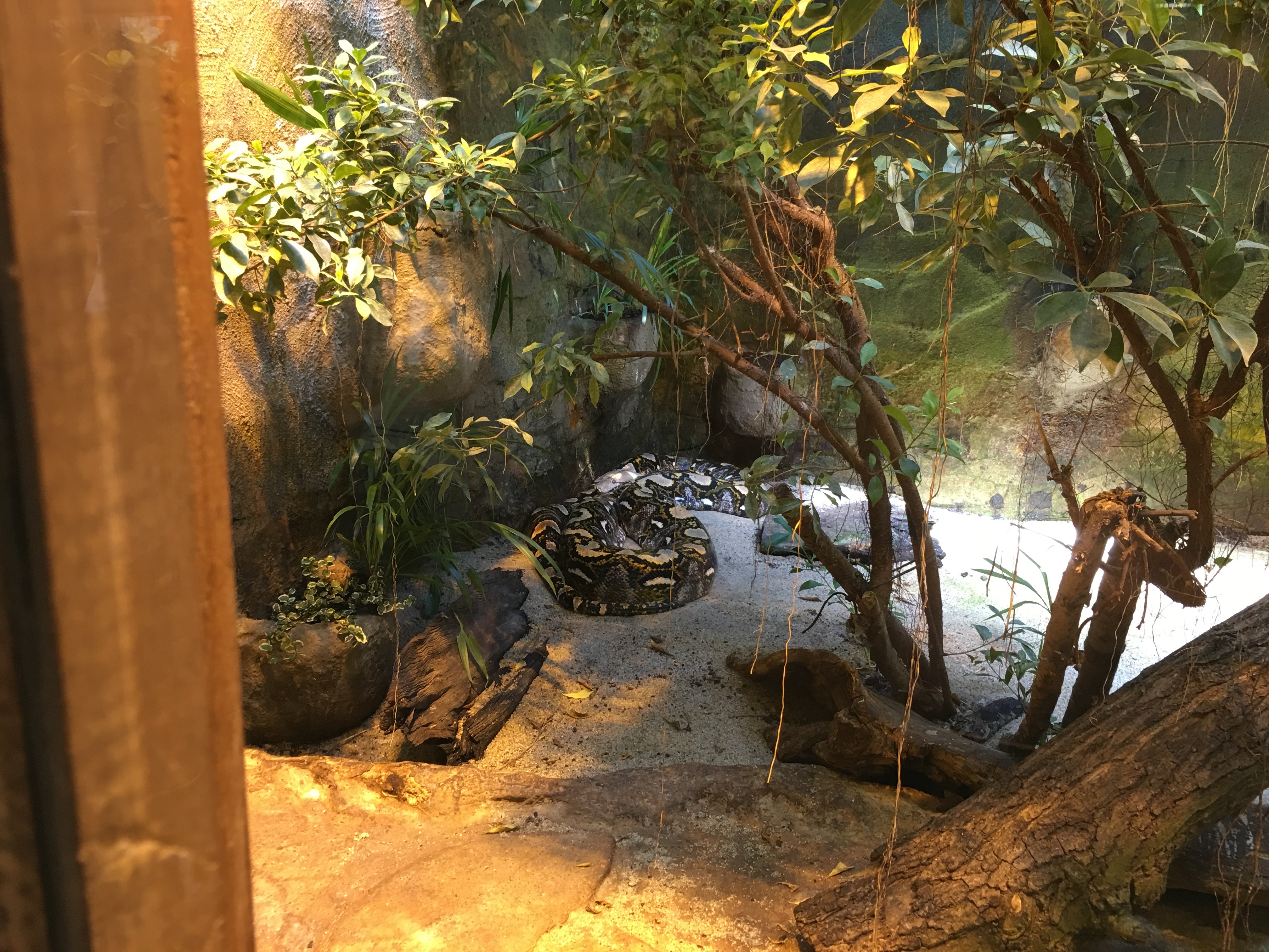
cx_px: 634
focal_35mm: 29
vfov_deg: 48.2
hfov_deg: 61.7
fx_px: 1063
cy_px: 476
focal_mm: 4.15
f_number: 2.2
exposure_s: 1/17
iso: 50
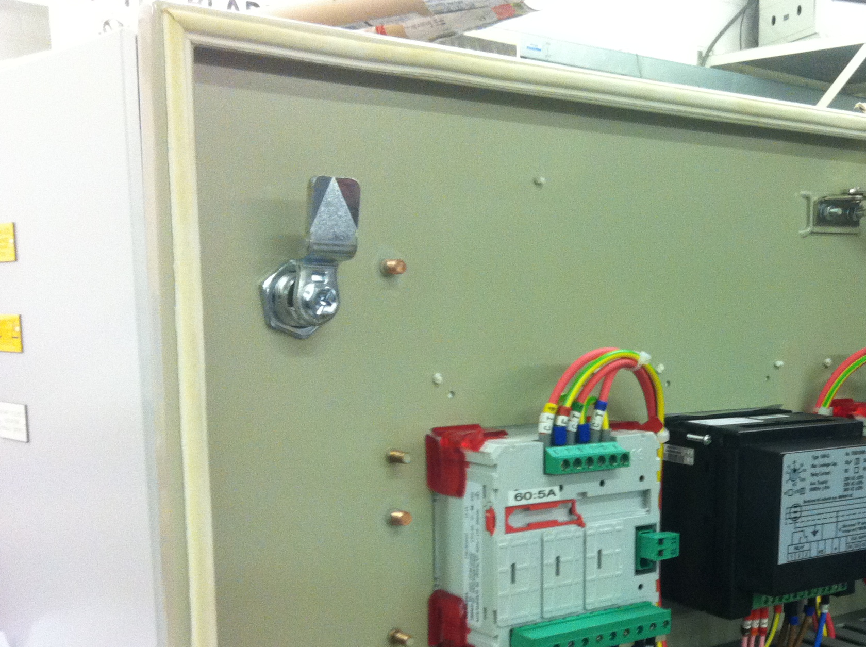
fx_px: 1349
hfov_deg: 35.0
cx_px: 631
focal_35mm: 54
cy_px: 470
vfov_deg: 26.7
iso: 250
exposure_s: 1/15
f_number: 2.8
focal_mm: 3.85
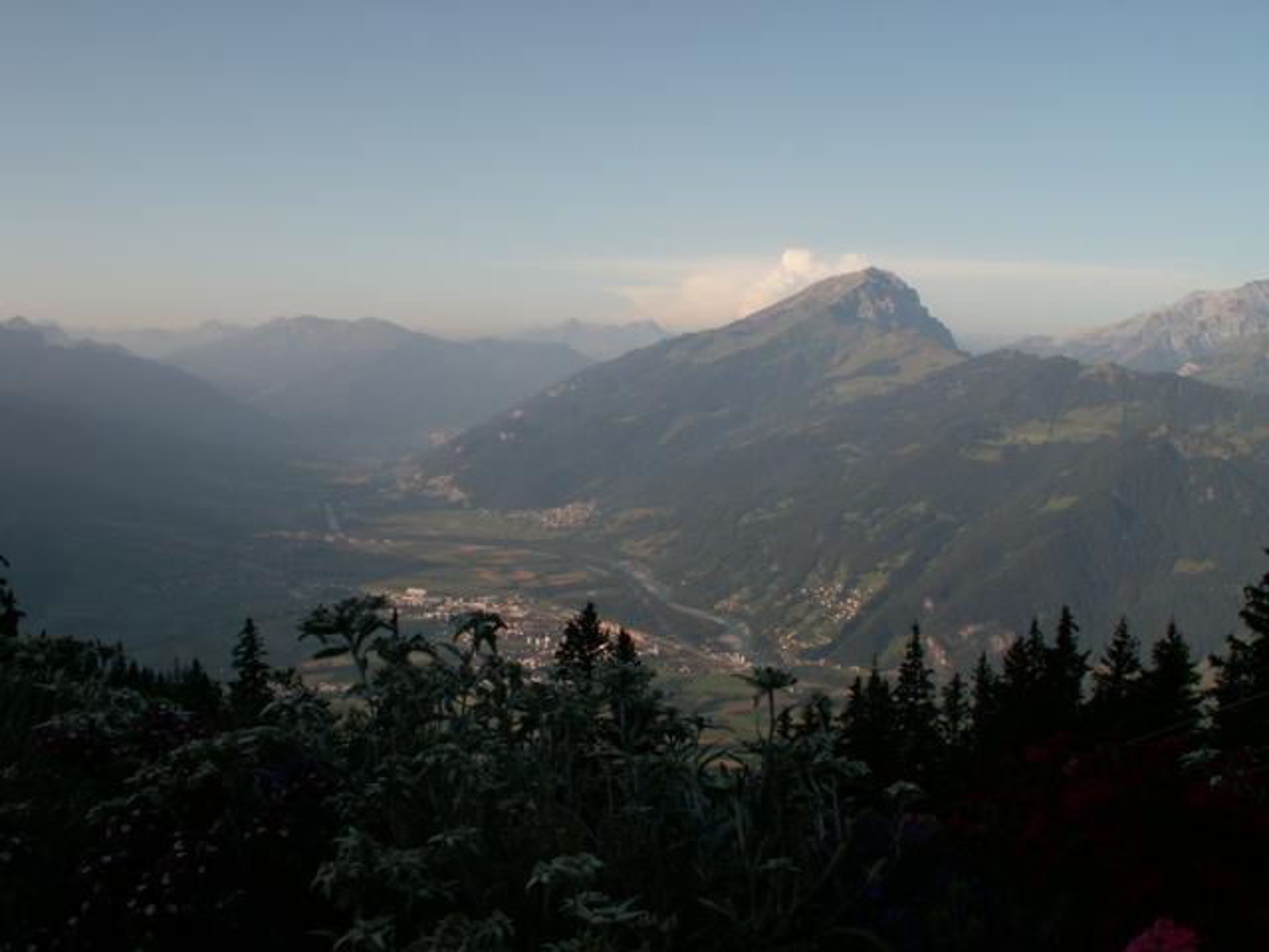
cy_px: 476
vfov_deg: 40.7
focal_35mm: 35
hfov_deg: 52.6
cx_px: 634
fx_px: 1283
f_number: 7.1
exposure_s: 1/200
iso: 50
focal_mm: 5.86
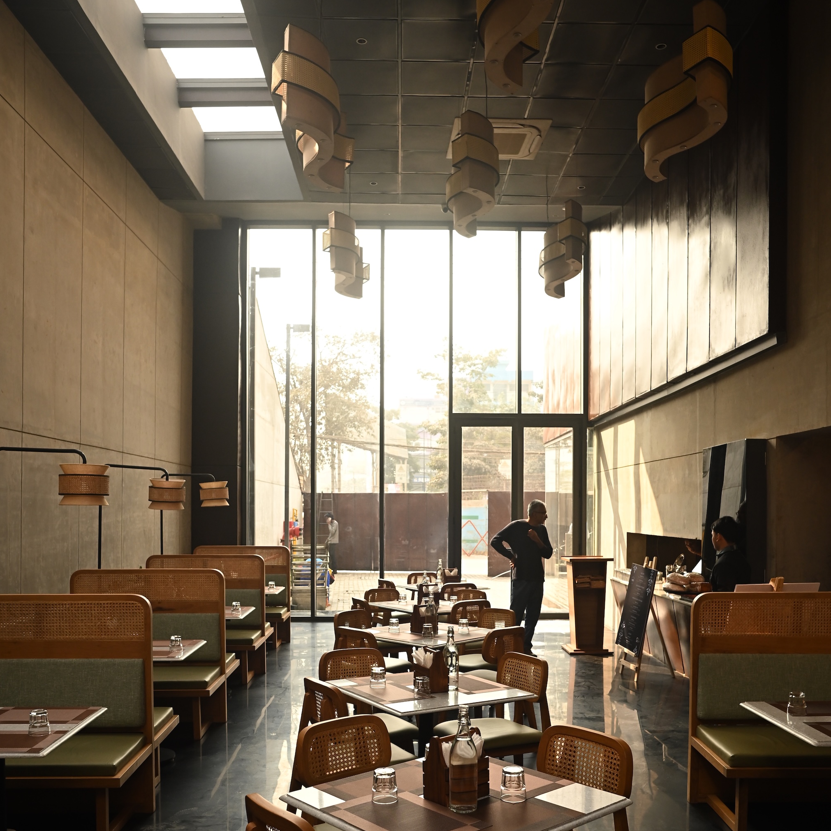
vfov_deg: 51.9
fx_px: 842
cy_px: 524
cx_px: 416
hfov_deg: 52.5
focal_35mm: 31
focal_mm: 24
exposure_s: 1/640
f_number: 5
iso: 800
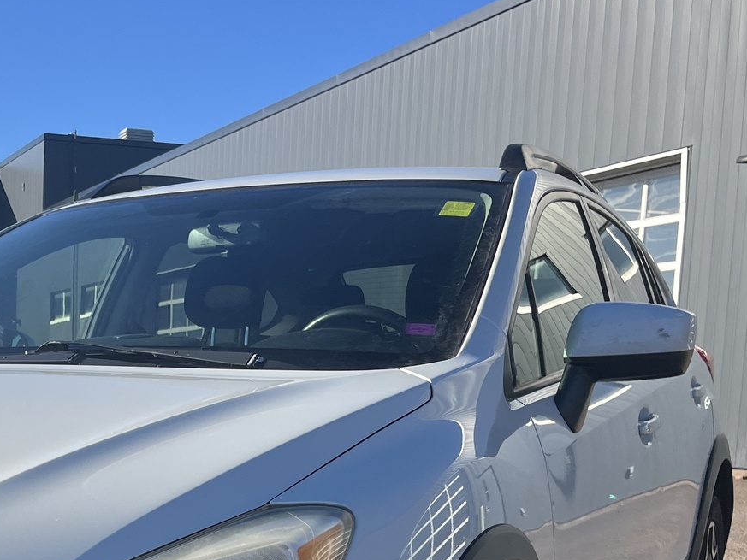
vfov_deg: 23.1
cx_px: 56
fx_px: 1317
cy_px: 555
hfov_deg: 30.1
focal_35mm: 61
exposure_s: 1/3215
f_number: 1.6
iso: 50
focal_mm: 5.1
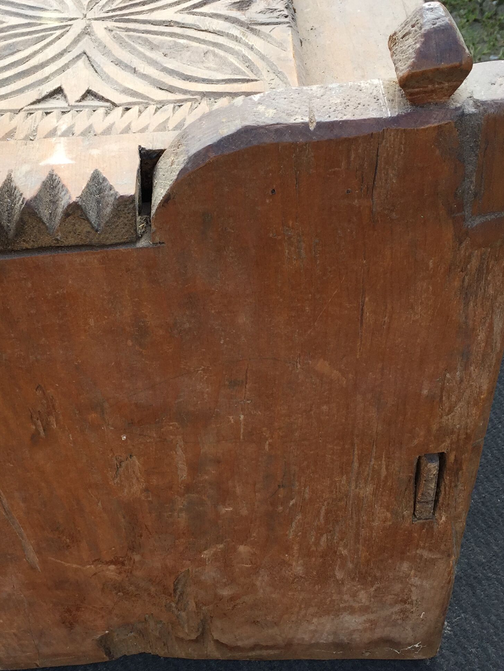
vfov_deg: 38.8
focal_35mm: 49
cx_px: 197
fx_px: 951
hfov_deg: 29.6
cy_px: 378
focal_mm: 4.15
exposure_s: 1/217
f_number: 2.2
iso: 32
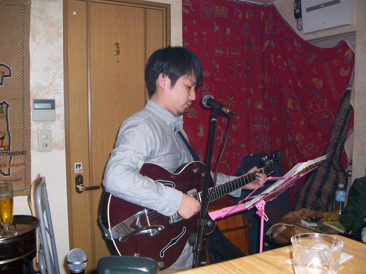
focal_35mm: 34
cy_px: 137
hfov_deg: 54.0
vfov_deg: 41.8
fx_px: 359
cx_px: 183
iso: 160
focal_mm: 5.7
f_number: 2.8
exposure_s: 1/60
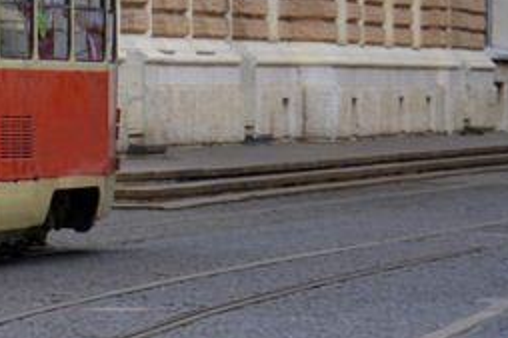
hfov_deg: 5.9
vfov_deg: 4.0
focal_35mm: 340
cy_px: -146
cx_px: -604
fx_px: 4794
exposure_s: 1/200
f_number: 7.1
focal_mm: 48
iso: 100
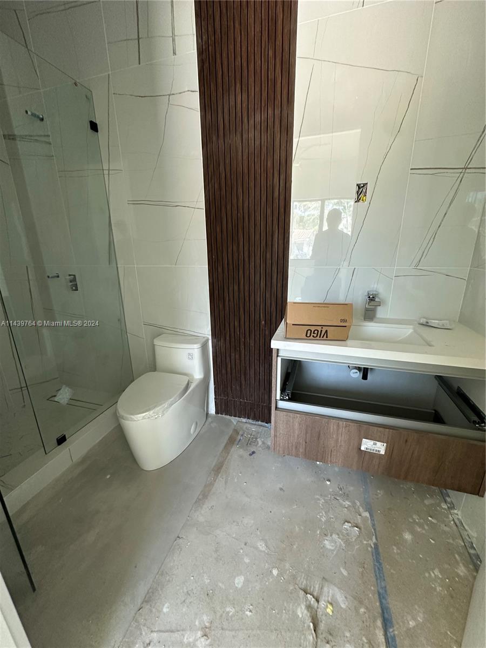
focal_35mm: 14
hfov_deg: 85.7
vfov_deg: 102.1
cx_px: 243
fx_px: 262
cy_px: 324
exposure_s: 1/60
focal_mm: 2.22
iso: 320
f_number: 2.2
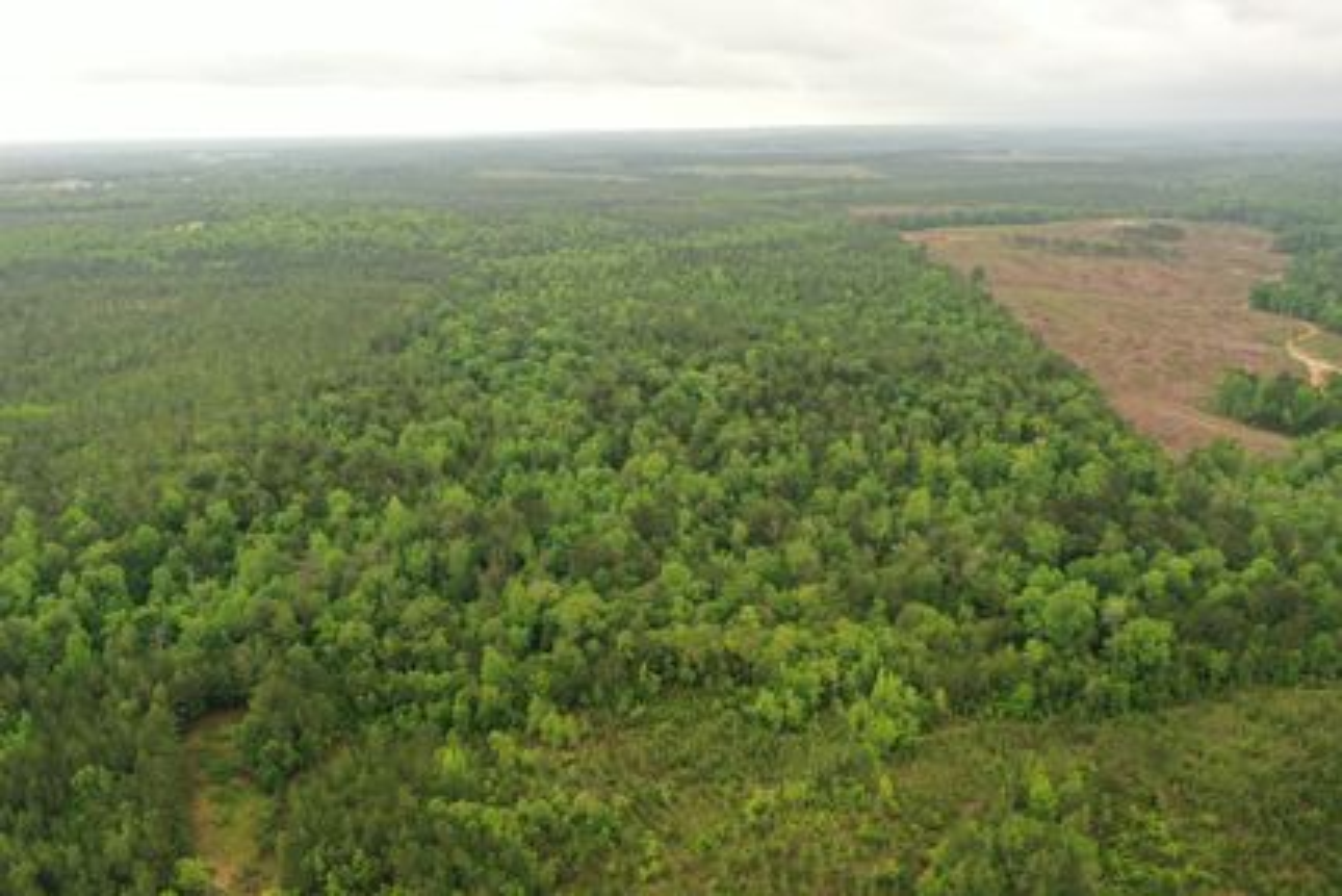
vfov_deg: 46.4
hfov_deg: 65.5
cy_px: 448
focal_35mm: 28
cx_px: 671
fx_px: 1044
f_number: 5
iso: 100
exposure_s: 1/120
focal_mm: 10.26
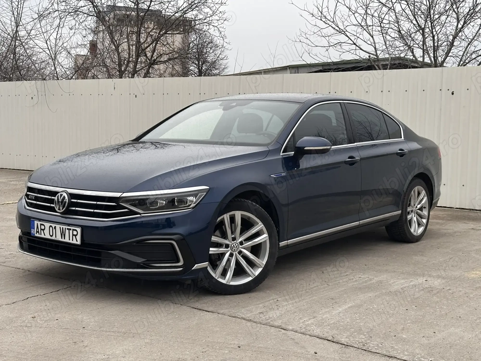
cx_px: 240
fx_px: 667
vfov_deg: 30.3
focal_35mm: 48
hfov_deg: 39.7
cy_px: 180
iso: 50
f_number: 1.78
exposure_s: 1/228
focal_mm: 6.86
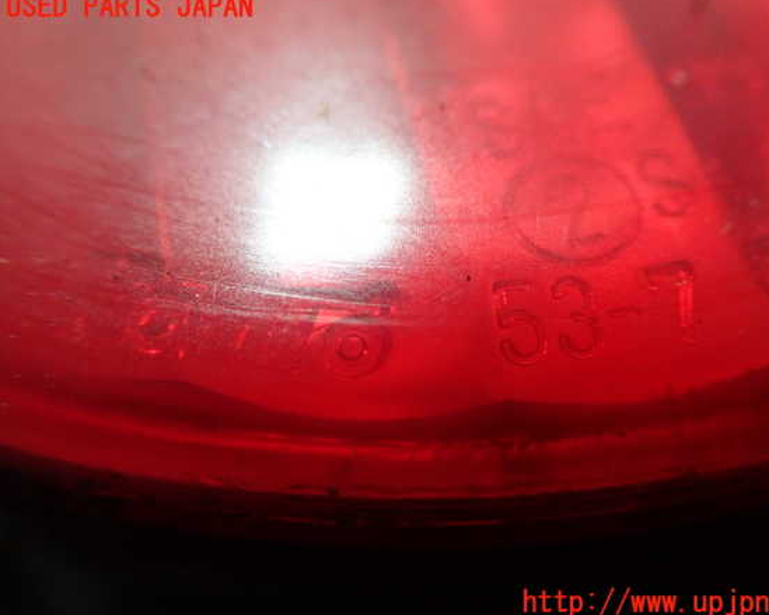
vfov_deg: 45.8
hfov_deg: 55.6
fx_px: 728
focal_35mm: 32
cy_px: 305
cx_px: 419
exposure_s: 1/125
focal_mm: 5.5
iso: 400
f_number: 2.3
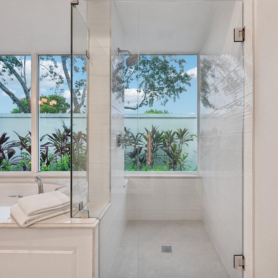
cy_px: 139
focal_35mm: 18
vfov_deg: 80.7
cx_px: 160
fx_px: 164
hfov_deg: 80.2
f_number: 8
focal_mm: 14
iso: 800
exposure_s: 1/60
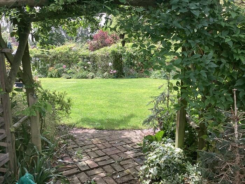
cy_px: 92
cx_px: 122
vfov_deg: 45.4
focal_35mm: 31
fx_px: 219
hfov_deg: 58.4
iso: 25
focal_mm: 3.3
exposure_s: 1/188
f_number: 2.4
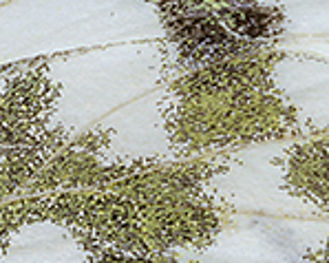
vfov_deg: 0.9
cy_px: 360
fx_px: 16873
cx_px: -309
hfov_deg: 1.1
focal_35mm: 1734
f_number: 11
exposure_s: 1/3
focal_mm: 180
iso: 100
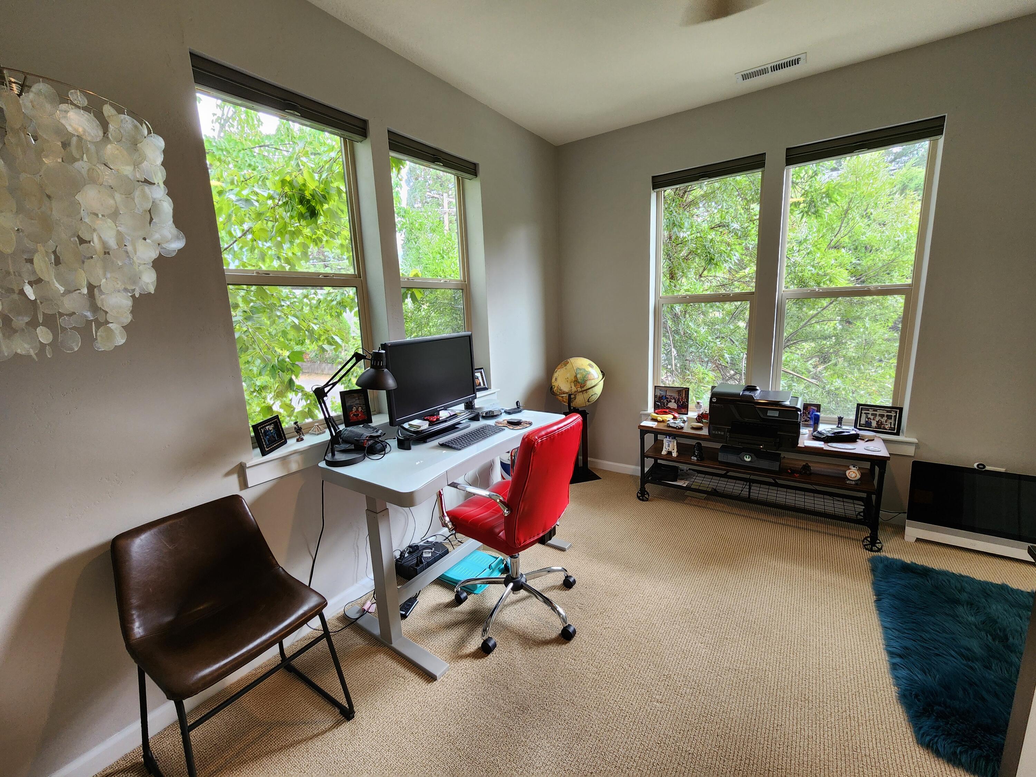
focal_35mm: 13
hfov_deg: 106.2
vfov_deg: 89.9
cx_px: 518
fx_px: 389
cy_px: 388
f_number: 2.2
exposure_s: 1/60
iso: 125
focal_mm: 2.2
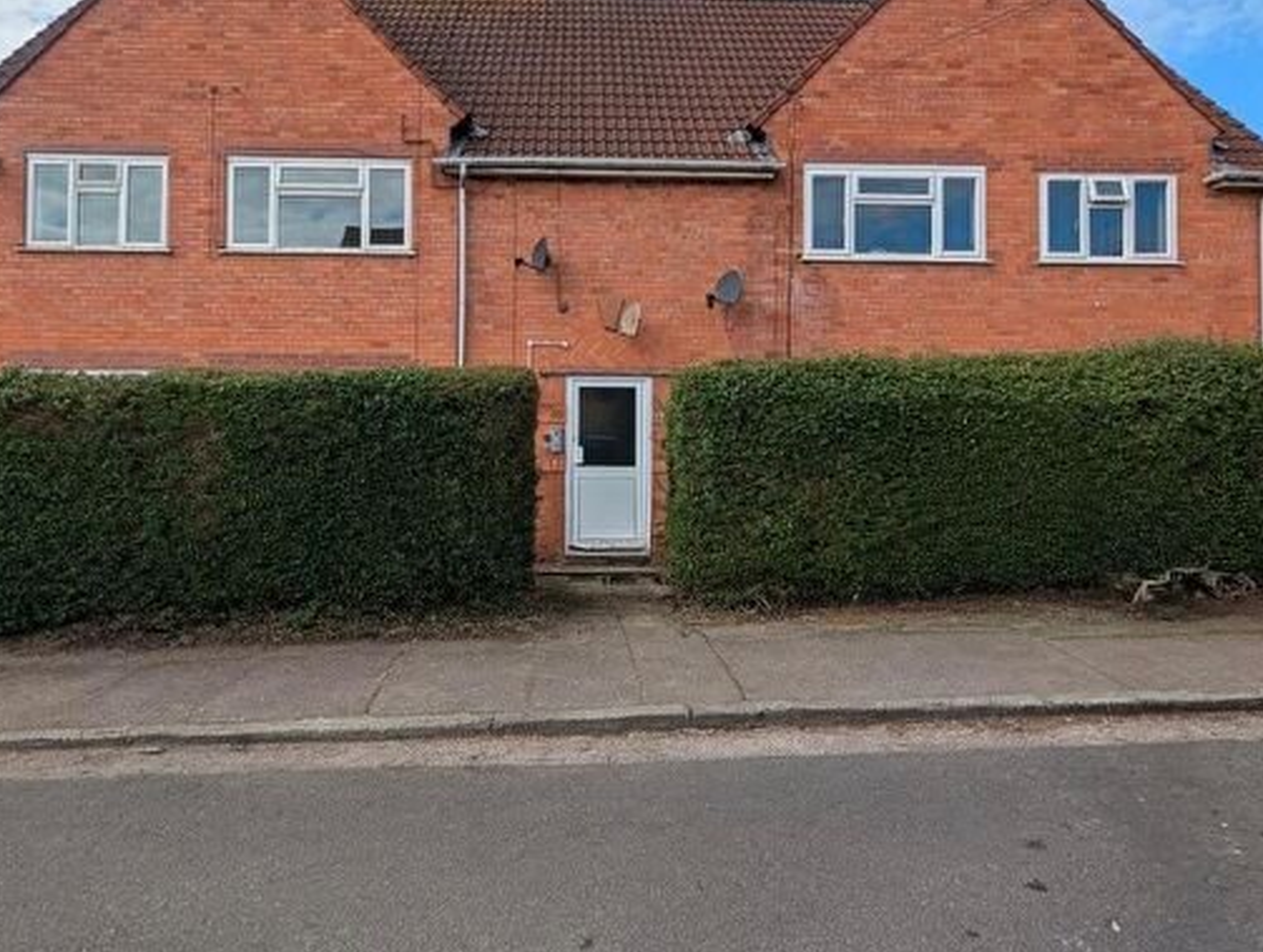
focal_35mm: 18
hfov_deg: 87.4
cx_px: 576
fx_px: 658
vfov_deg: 70.9
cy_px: 376
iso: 47
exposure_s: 1/1818
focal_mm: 1.95
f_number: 2.2
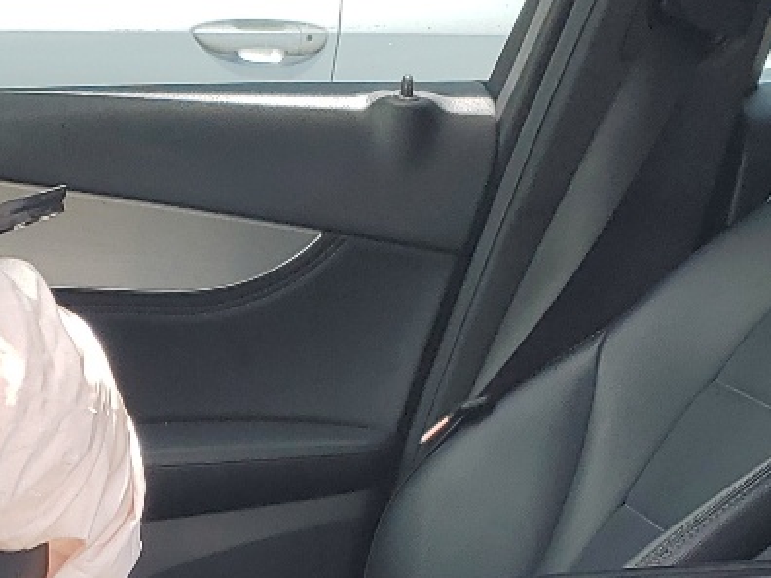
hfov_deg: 18.6
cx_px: 202
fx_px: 2339
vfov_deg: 13.3
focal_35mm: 105
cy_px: 860
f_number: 1.5
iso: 50
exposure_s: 1/667
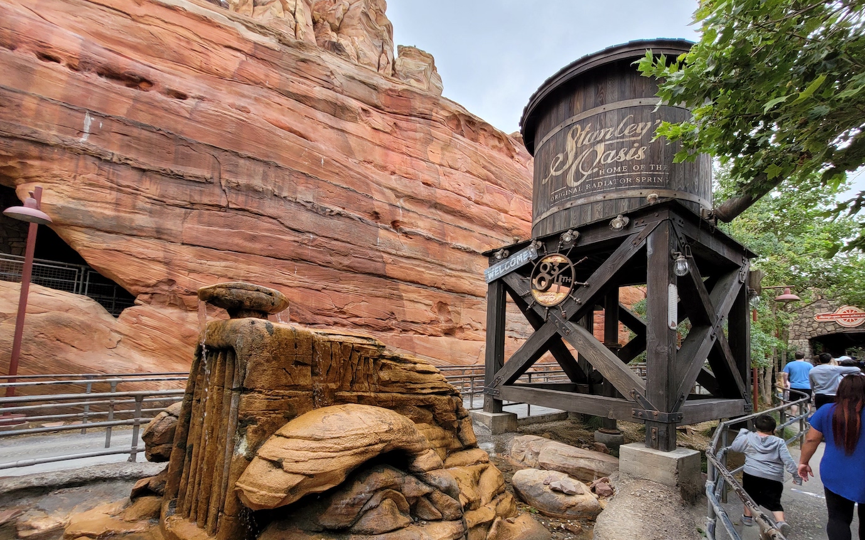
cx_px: 451
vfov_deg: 73.9
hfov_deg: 101.4
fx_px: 354
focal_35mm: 15
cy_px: 327
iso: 40
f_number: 2.2
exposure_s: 1/309
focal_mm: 1.74
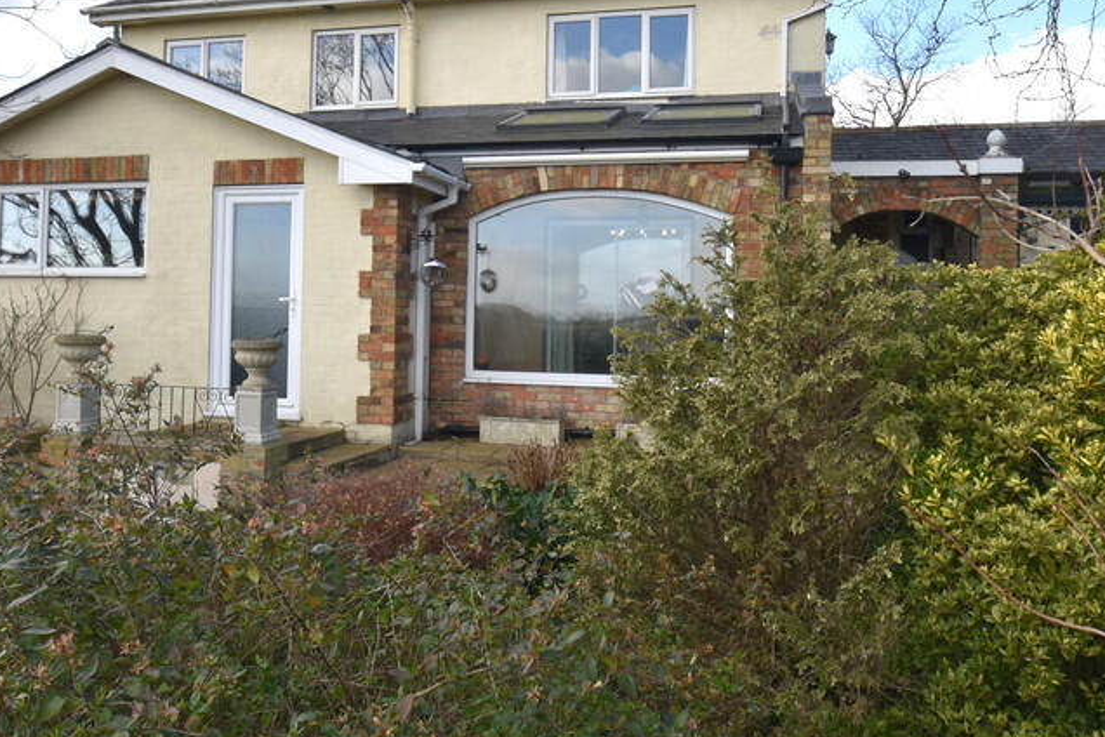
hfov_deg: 63.6
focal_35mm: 29
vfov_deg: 44.4
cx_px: 577
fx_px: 890
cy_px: 249
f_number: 7.1
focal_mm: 12
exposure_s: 1/250
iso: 200
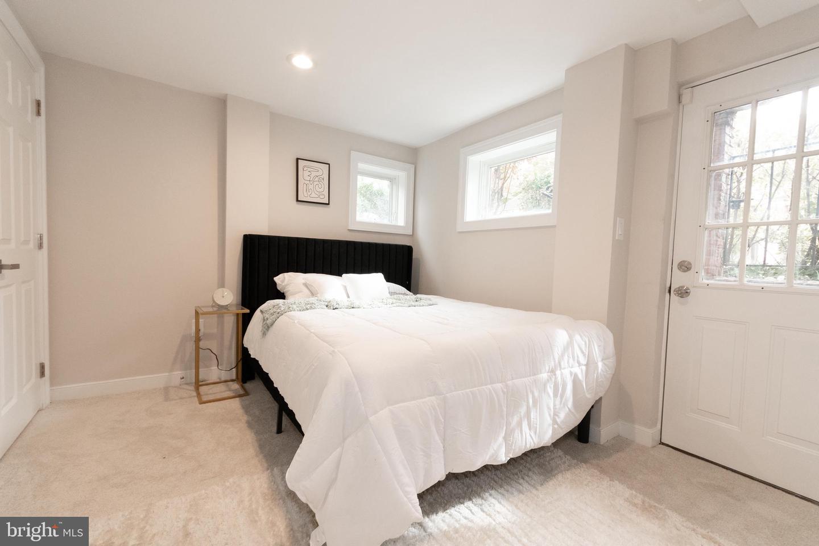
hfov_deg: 100.4
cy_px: 273
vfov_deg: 77.3
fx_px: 341
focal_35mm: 15
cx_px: 410
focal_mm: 10
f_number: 9
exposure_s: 1/80
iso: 2000
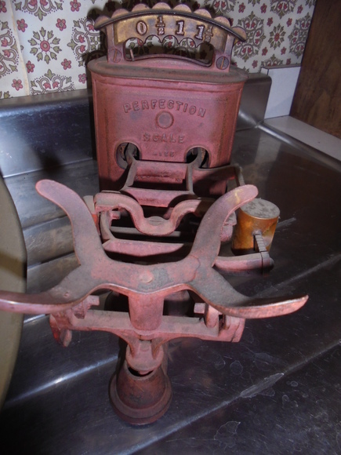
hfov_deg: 53.1
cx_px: 170
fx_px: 341
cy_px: 228
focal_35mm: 26
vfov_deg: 67.3
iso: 200
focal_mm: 4.6
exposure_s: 1/30
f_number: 3.5
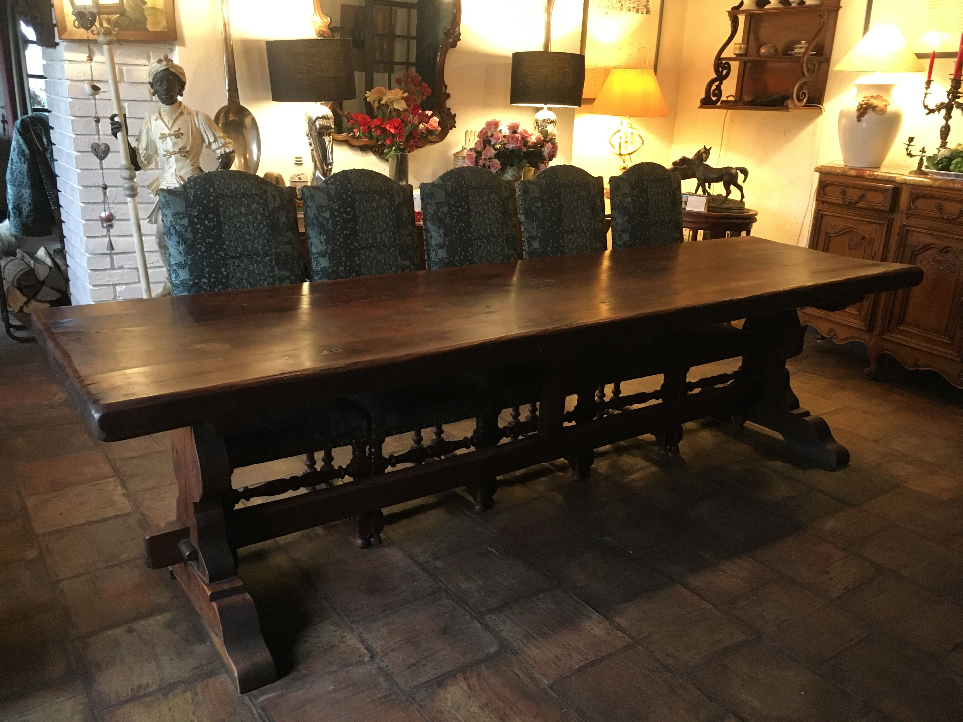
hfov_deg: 61.7
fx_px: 807
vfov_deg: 48.2
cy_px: 361
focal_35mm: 29
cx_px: 482
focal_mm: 4.15
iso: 200
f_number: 2.2
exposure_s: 1/17
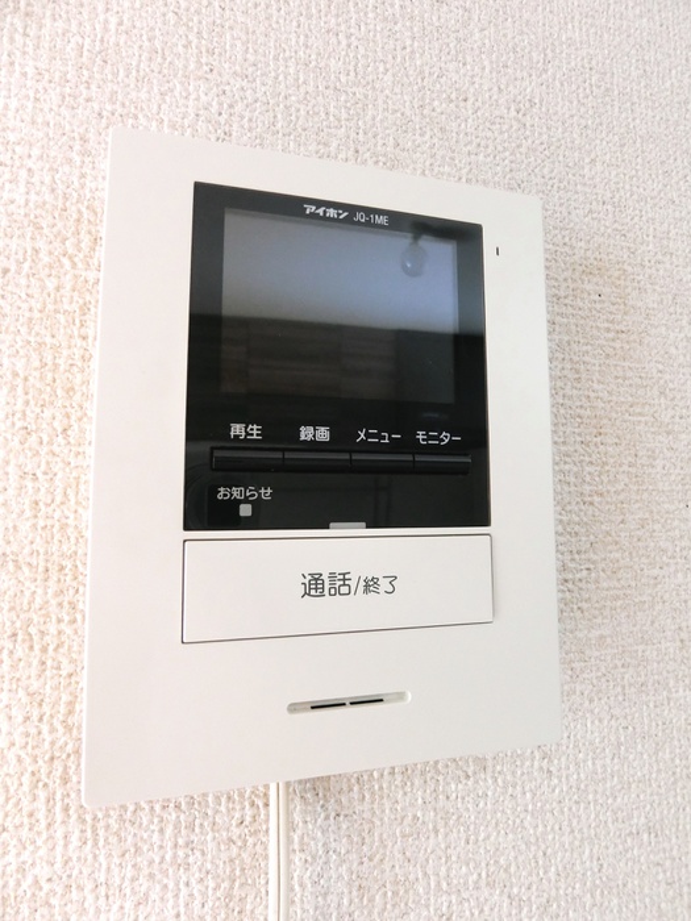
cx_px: 346
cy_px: 460
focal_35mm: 19
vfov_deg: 84.7
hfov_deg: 68.7
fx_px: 506
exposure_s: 1/125
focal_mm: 4.06
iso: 320
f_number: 2.7
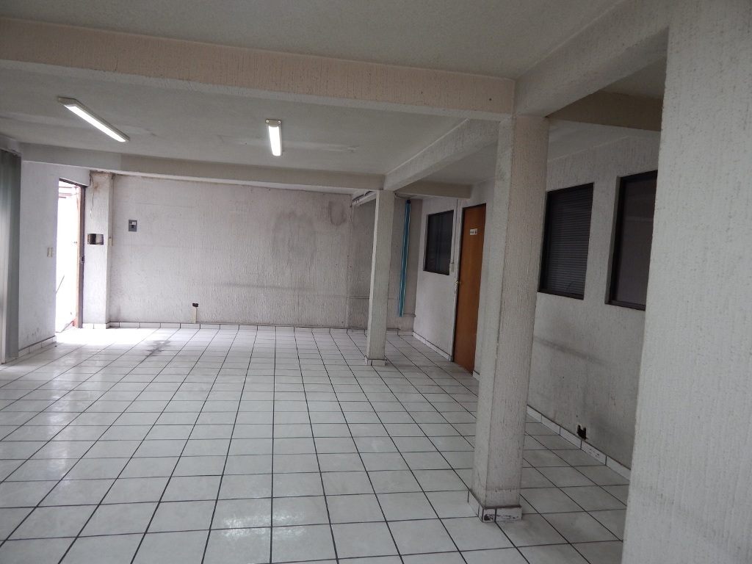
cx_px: 376
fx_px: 500
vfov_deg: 58.9
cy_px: 282
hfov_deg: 73.9
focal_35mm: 23
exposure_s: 1/30
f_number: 3
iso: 140
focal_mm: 4
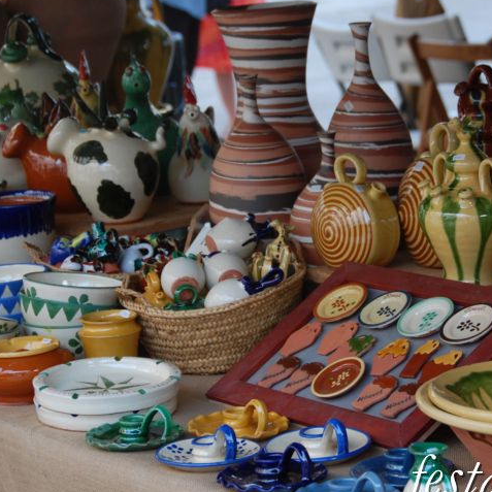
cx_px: 307
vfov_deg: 12.6
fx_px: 2231
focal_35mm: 139
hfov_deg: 12.6
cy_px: 242
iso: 400
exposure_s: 1/40
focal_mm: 65
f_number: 5
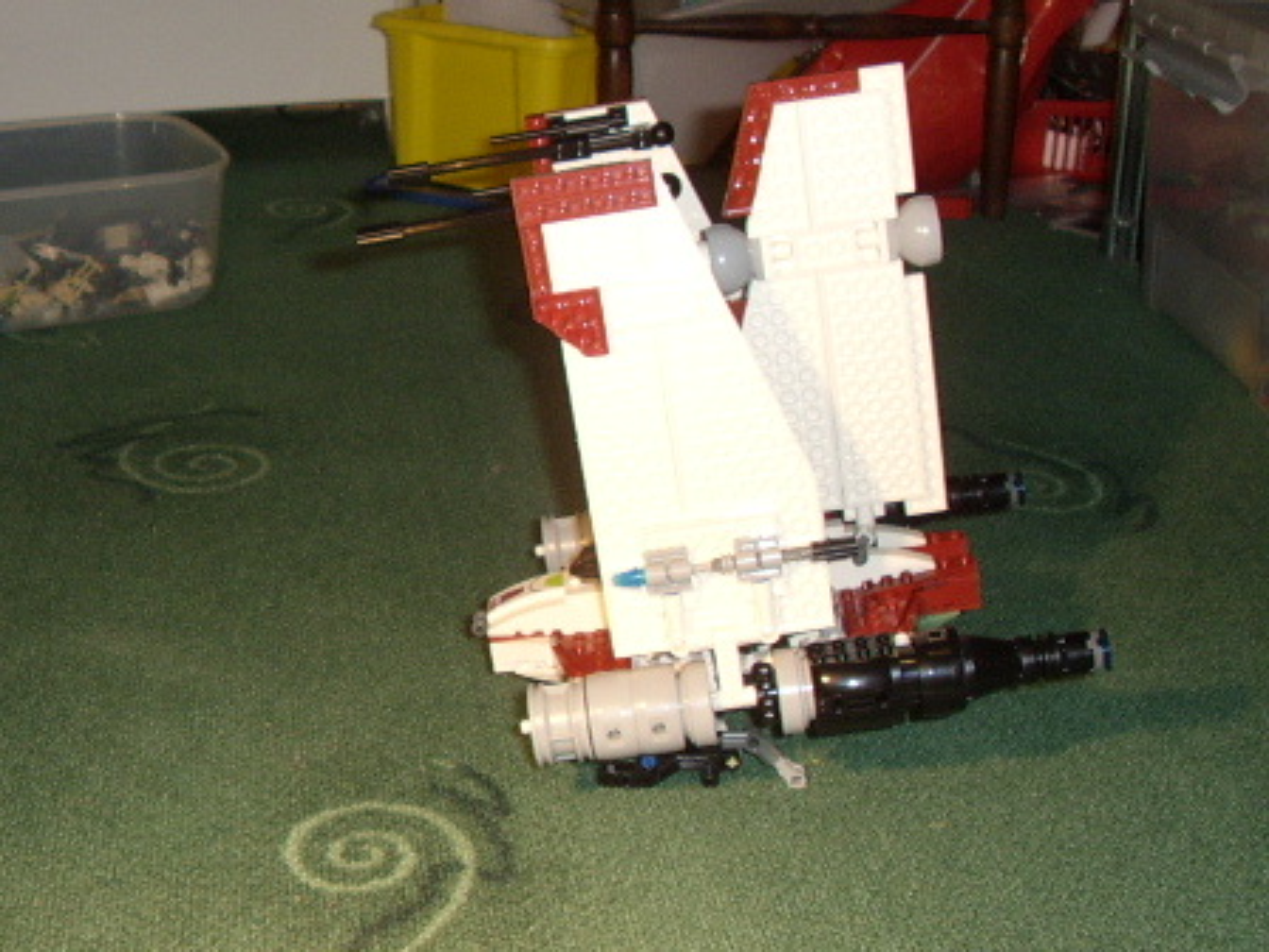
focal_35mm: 30
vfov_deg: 46.8
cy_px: 476
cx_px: 634
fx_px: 1100
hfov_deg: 60.0
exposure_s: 1/30
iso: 183
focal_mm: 5.8
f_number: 2.9
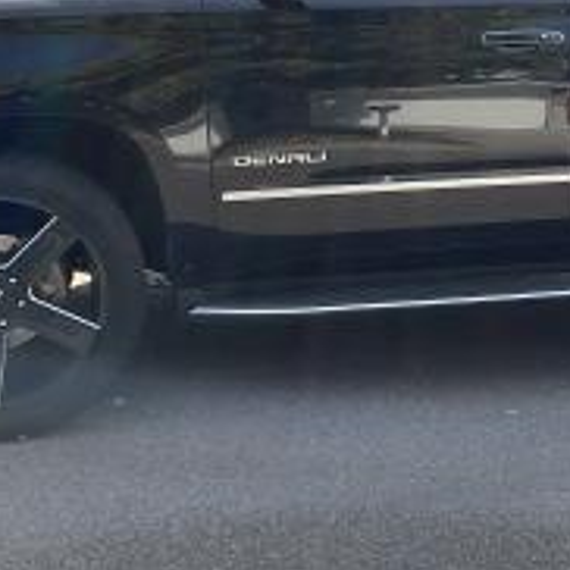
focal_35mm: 71
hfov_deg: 24.1
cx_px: 423
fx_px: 1323
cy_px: 125
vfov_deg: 24.0
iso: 16
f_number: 1.8
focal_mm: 3
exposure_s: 1/650
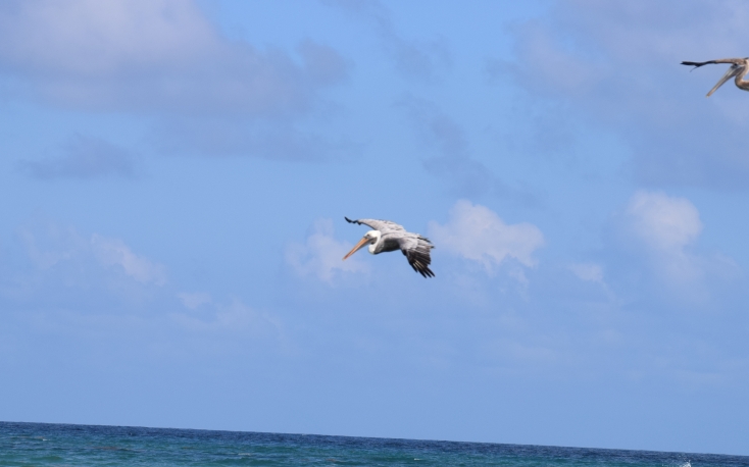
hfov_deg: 8.2
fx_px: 5223
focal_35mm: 256
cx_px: 403
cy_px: 342
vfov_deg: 5.1
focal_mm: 120
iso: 360
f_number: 8
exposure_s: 1/2000
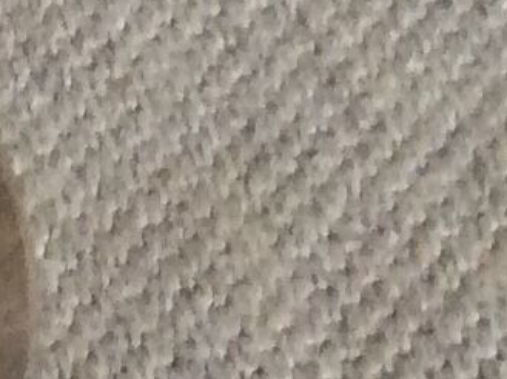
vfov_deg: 5.8
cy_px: 572
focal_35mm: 252
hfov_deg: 7.1
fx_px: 3687
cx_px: -940
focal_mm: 3.3
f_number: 2.4
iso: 160
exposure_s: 1/25
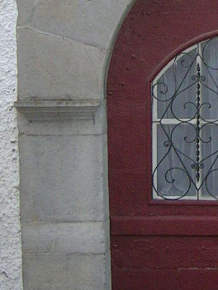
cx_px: 286
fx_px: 855
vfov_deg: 19.1
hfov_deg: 14.0
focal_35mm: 102
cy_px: 73
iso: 150
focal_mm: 5.4
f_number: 2.8
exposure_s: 1/60.1
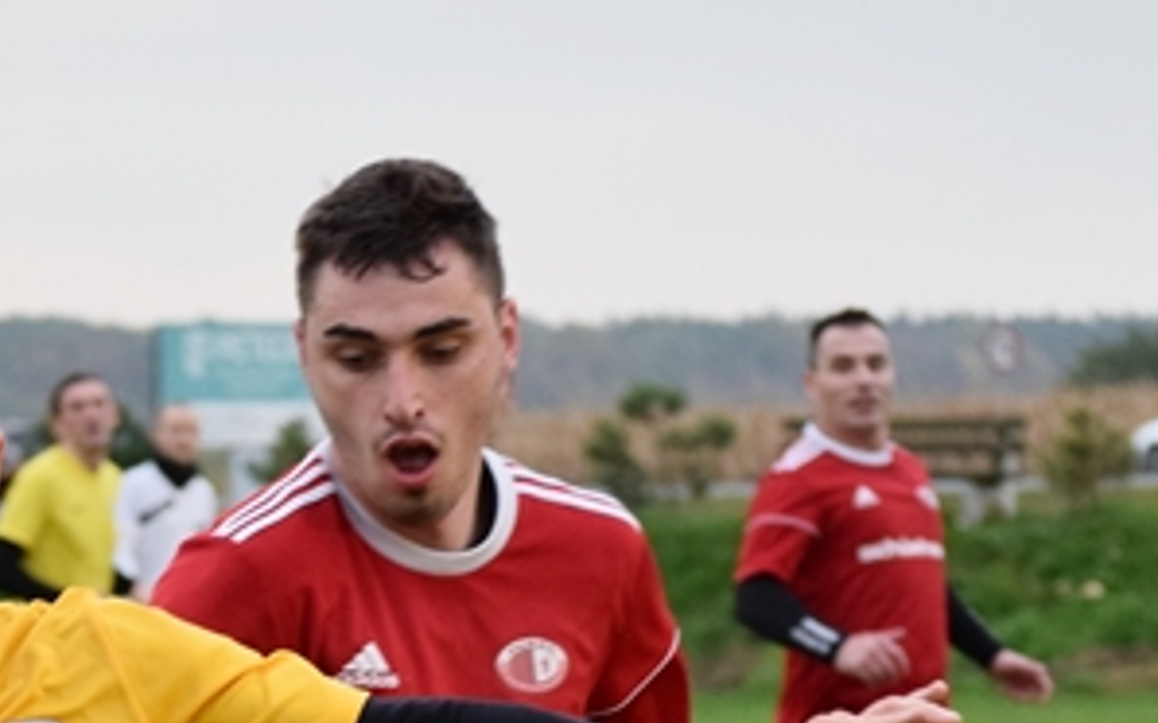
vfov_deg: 4.5
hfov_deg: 7.3
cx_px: 323
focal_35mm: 288
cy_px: 999
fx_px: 9086
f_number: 4.2
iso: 1250
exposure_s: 1/500
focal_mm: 72
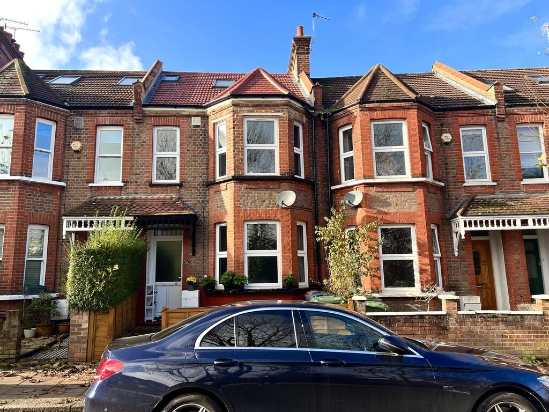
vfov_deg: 53.1
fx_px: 412
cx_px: 274
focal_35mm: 26
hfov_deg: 67.3
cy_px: 206
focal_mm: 5.7
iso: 50
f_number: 1.5
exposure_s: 1/1058
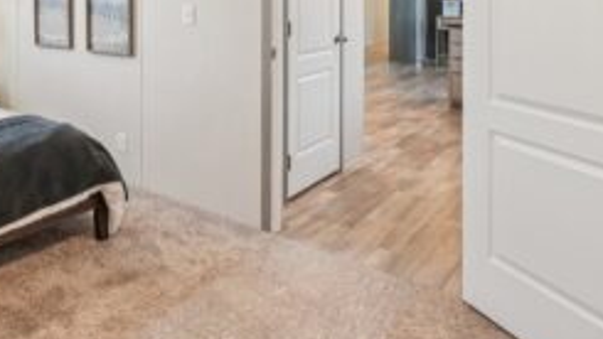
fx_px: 512
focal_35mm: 32
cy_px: -9
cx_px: 27
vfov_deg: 33.3
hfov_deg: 51.4
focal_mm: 10
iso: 500
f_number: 8
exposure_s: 1/30
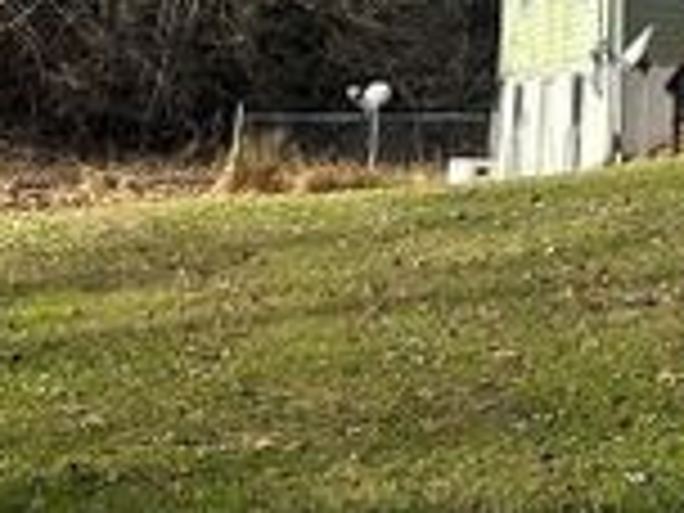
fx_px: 1561
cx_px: 580
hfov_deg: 24.2
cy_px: -218
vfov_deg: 17.1
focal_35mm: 79
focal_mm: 6.86
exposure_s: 1/2028
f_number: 1.78
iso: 80
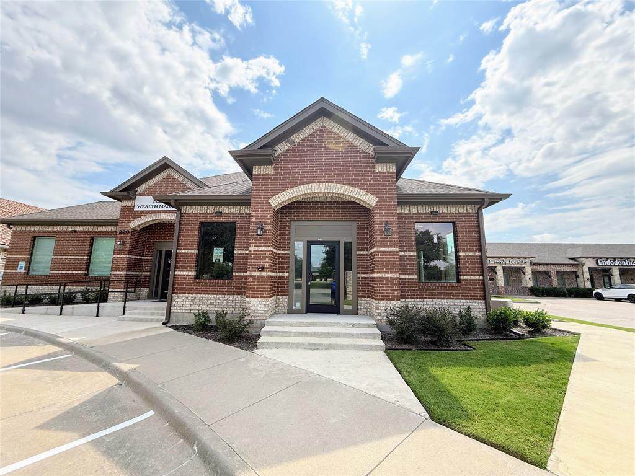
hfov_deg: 102.1
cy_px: 238
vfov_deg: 85.7
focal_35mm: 14
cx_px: 318
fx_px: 257
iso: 64
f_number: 2.2
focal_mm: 2.22
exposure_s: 1/1001
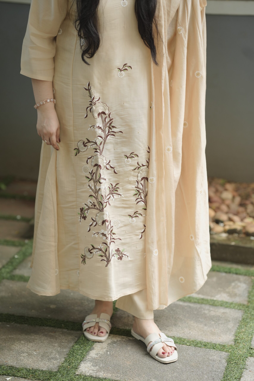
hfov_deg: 16.1
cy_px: 190
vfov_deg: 23.9
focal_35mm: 85
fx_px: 899
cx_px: 127
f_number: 2.2
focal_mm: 85
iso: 500
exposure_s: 1/640
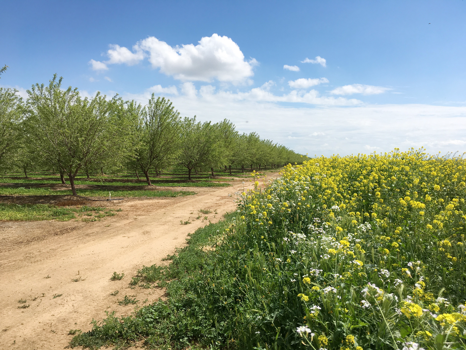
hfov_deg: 61.7
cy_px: 175
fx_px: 390
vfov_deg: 48.2
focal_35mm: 29
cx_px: 233
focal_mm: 4.15
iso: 25
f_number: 2.2
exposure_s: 1/2747
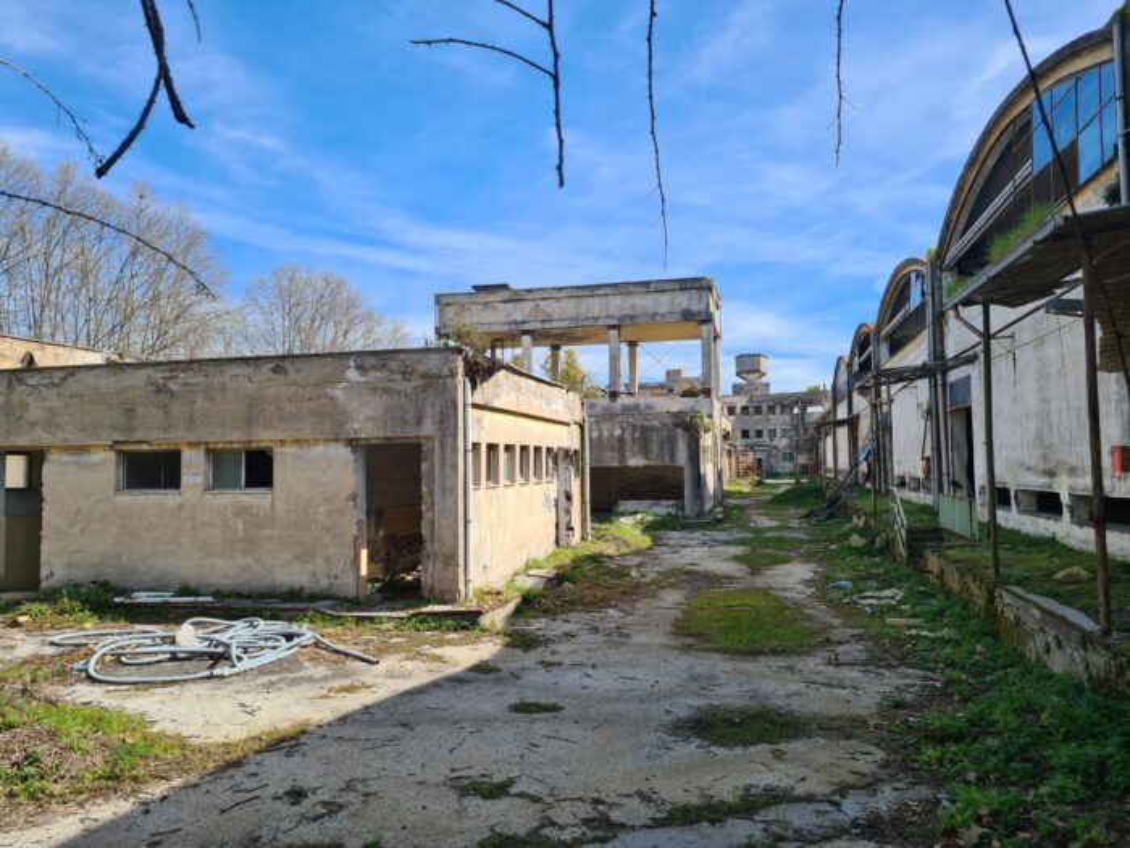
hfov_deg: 67.3
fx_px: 849
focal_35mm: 26
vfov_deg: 53.1
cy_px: 424
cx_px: 565
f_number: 1.8
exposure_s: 1/2176
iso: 50
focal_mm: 5.4
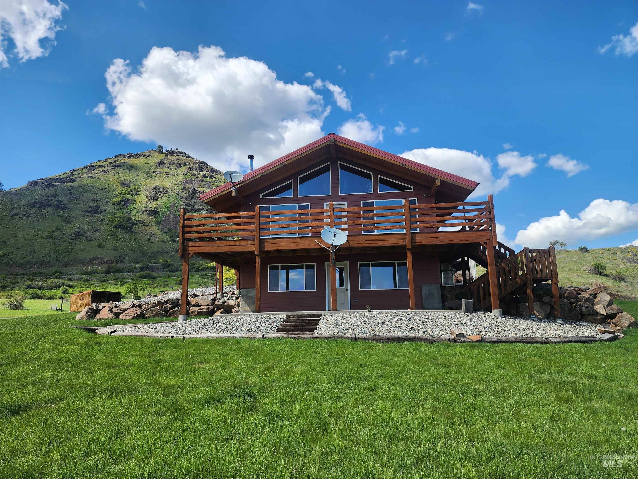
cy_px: 240
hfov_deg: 73.9
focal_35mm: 23
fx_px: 424
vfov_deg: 58.9
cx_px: 319
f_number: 1.8
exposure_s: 1/827
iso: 12
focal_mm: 6.4
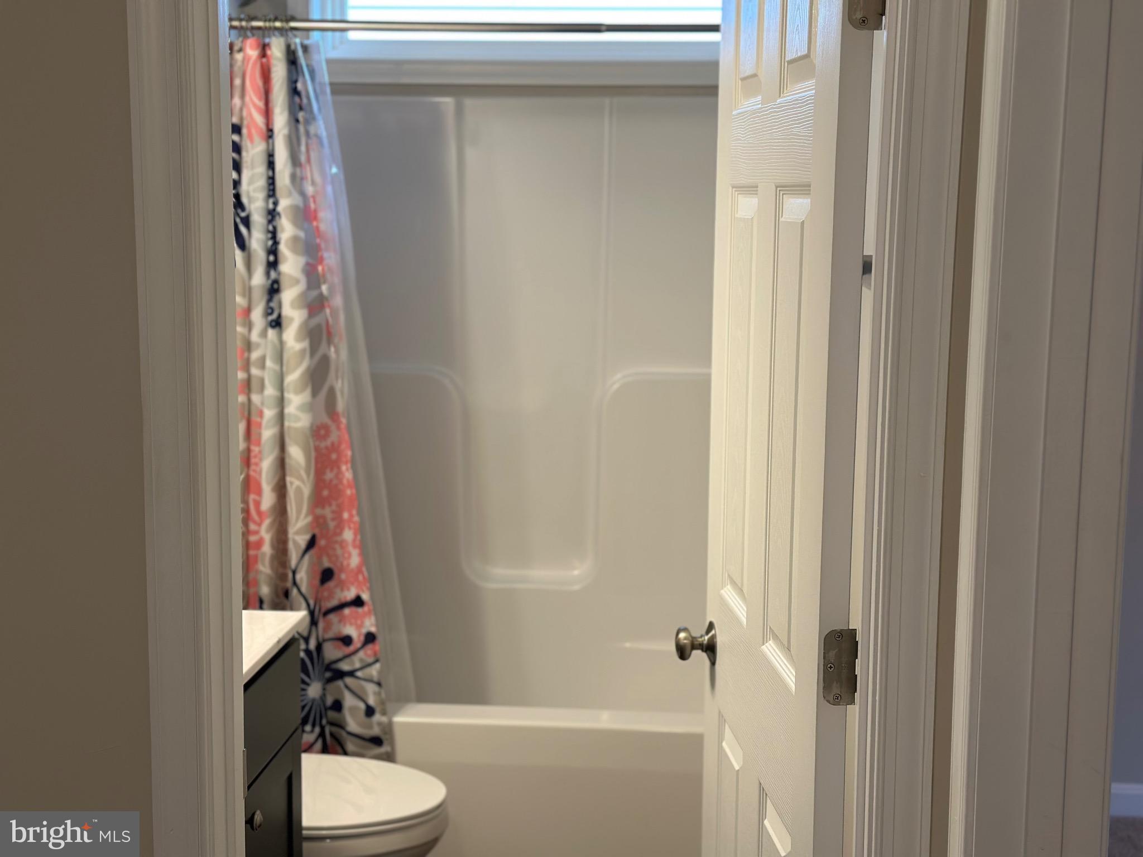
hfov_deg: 39.7
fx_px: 1585
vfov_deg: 30.3
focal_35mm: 48
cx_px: 572
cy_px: 428
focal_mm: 6.86
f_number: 1.78
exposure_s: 1/60
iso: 100
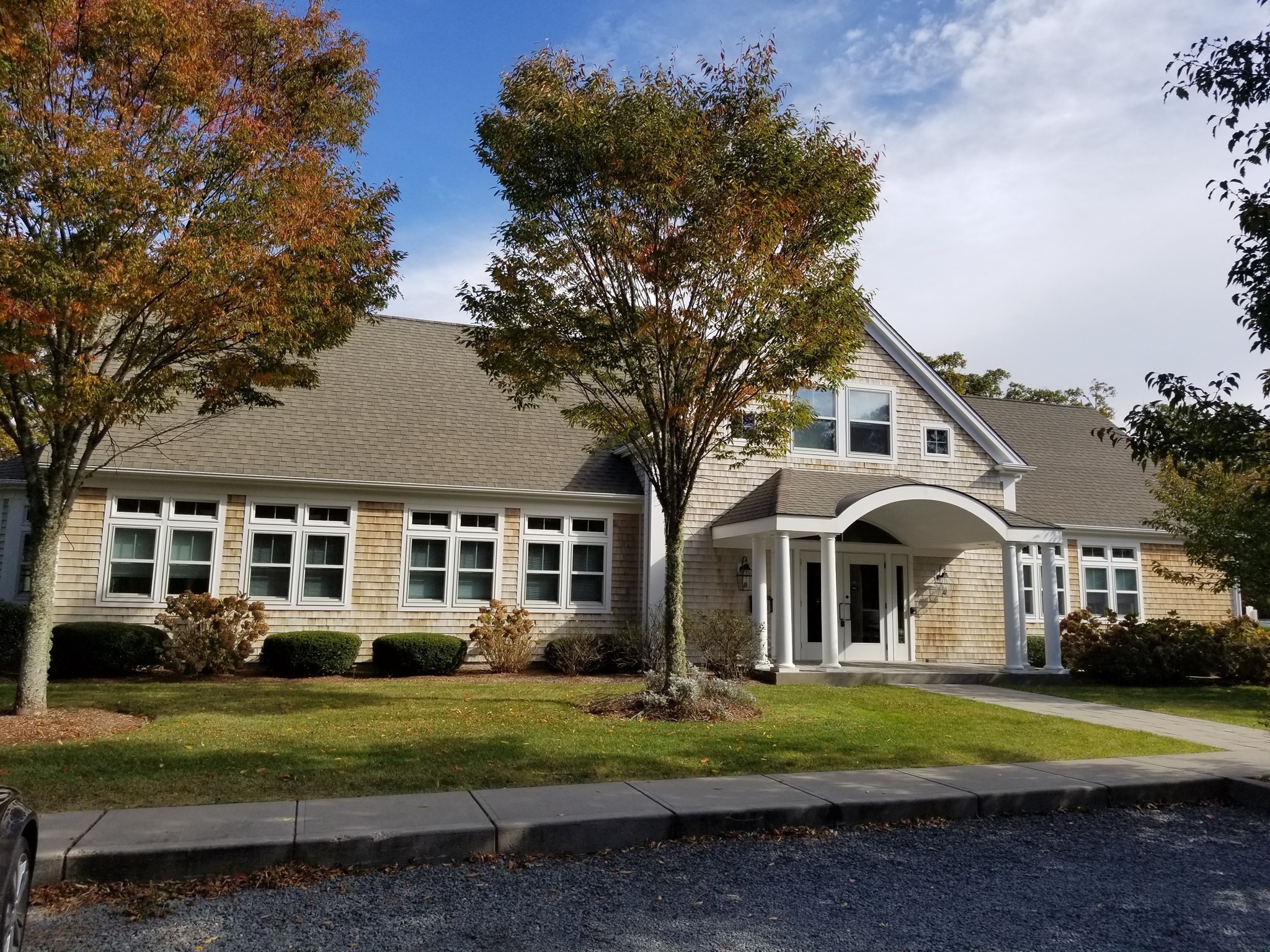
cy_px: 476
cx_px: 635
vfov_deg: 53.1
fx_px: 954
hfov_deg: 67.3
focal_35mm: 26
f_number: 1.7
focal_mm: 4.25
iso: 50
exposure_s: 1/2152
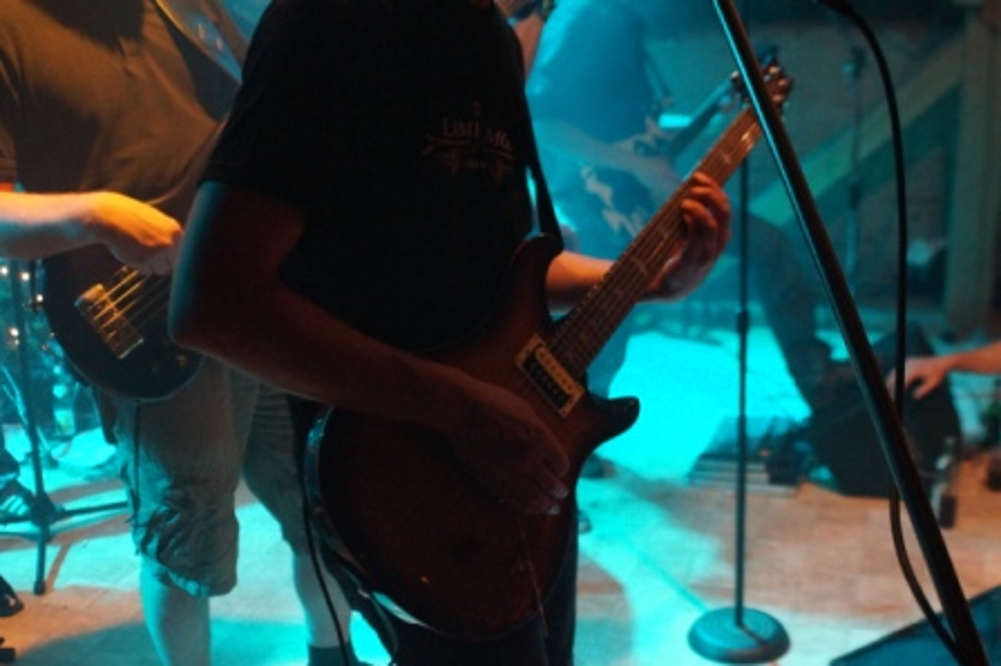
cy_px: 333
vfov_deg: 31.8
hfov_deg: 46.4
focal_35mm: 42
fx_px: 1167
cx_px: 500
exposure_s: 1/80
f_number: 3.5
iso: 3200
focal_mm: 28
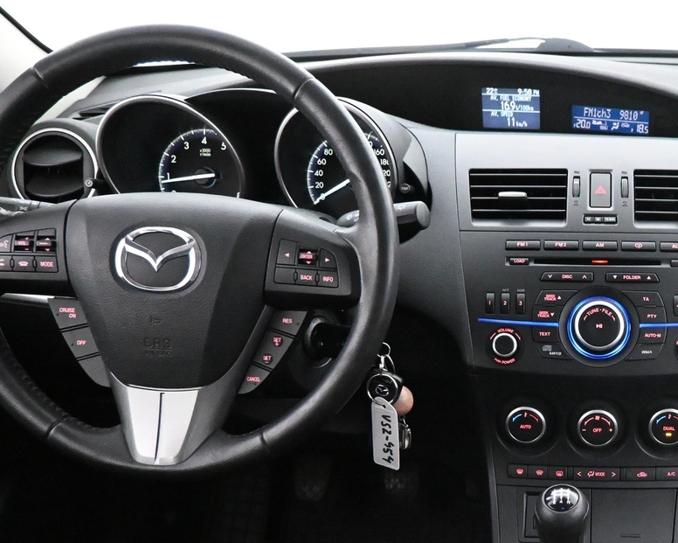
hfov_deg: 37.4
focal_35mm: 47
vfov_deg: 31.6
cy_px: 400
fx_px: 943
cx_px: 585
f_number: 3.5
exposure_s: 1/60
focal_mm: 16
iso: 9000
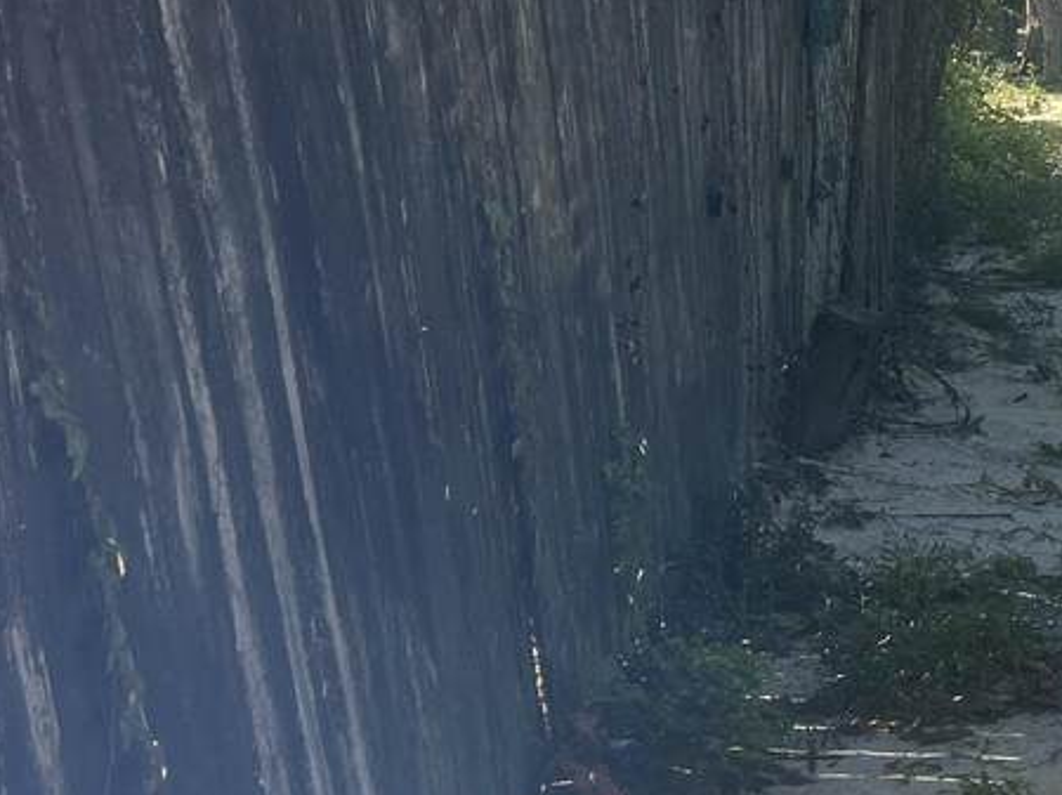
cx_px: 1159
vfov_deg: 19.7
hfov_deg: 24.6
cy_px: 179
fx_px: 2269
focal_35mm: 74
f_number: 1.5
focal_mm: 5.7
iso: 50
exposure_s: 1/1972
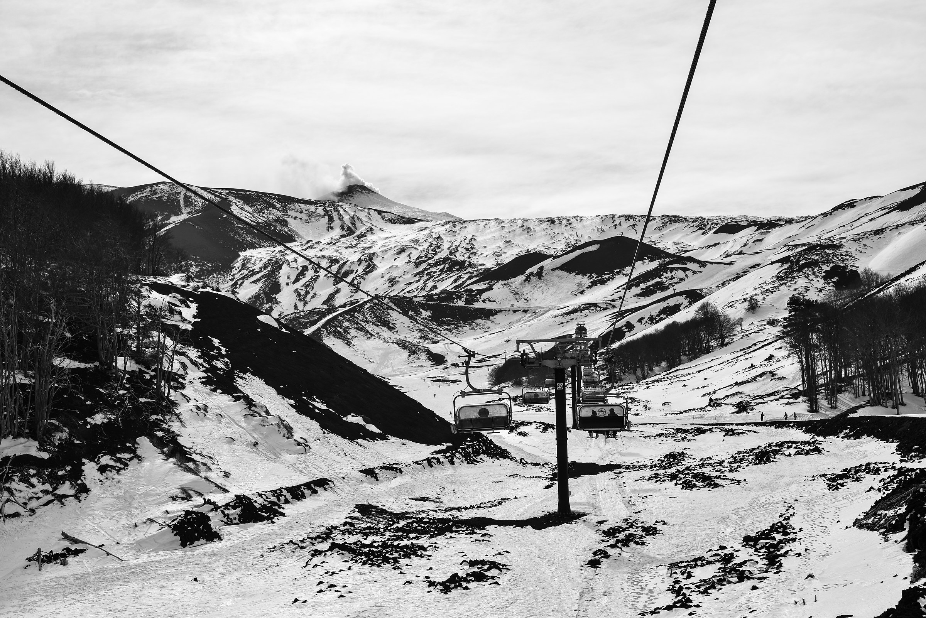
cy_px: 309
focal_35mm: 50
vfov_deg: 27.0
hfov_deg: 39.6
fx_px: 1287
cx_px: 463
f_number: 11
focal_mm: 50
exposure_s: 1/640
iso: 160
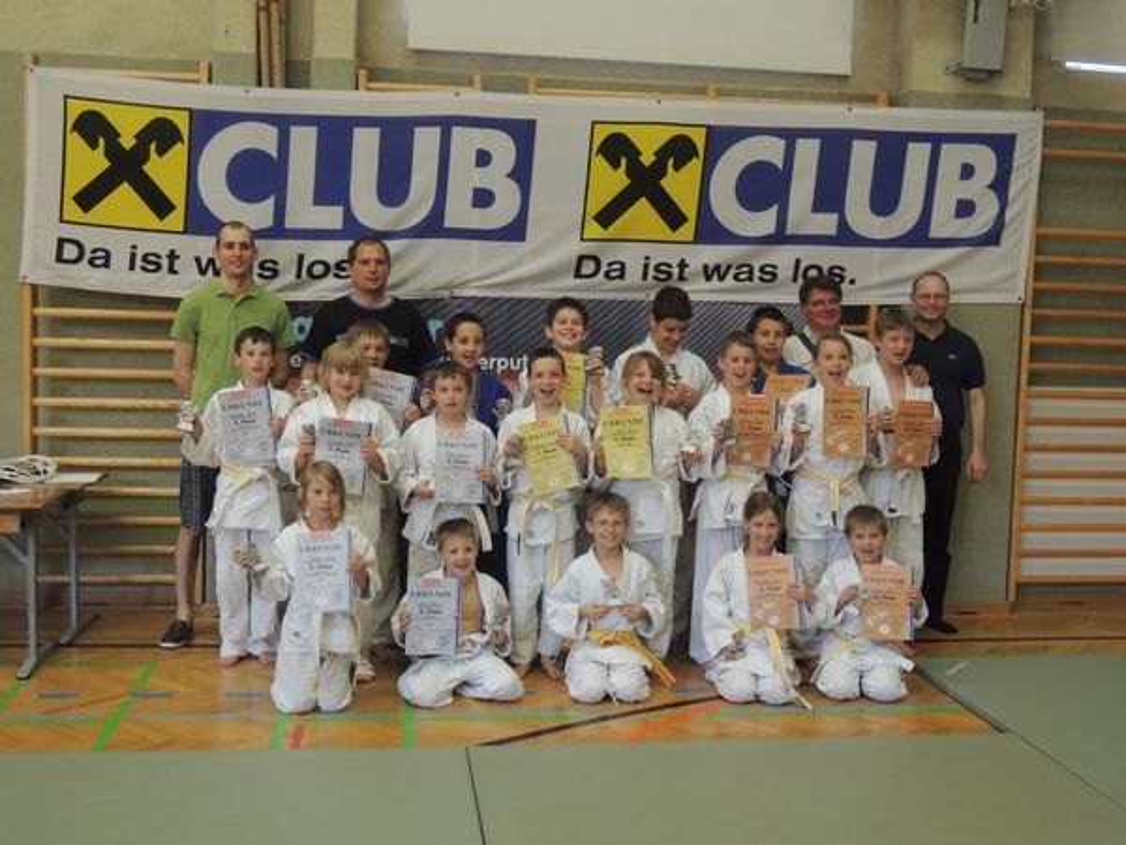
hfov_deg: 46.8
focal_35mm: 40
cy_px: 422
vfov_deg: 36.0
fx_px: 1301
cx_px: 563
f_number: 3.3
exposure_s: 1/40
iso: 400
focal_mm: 7.2
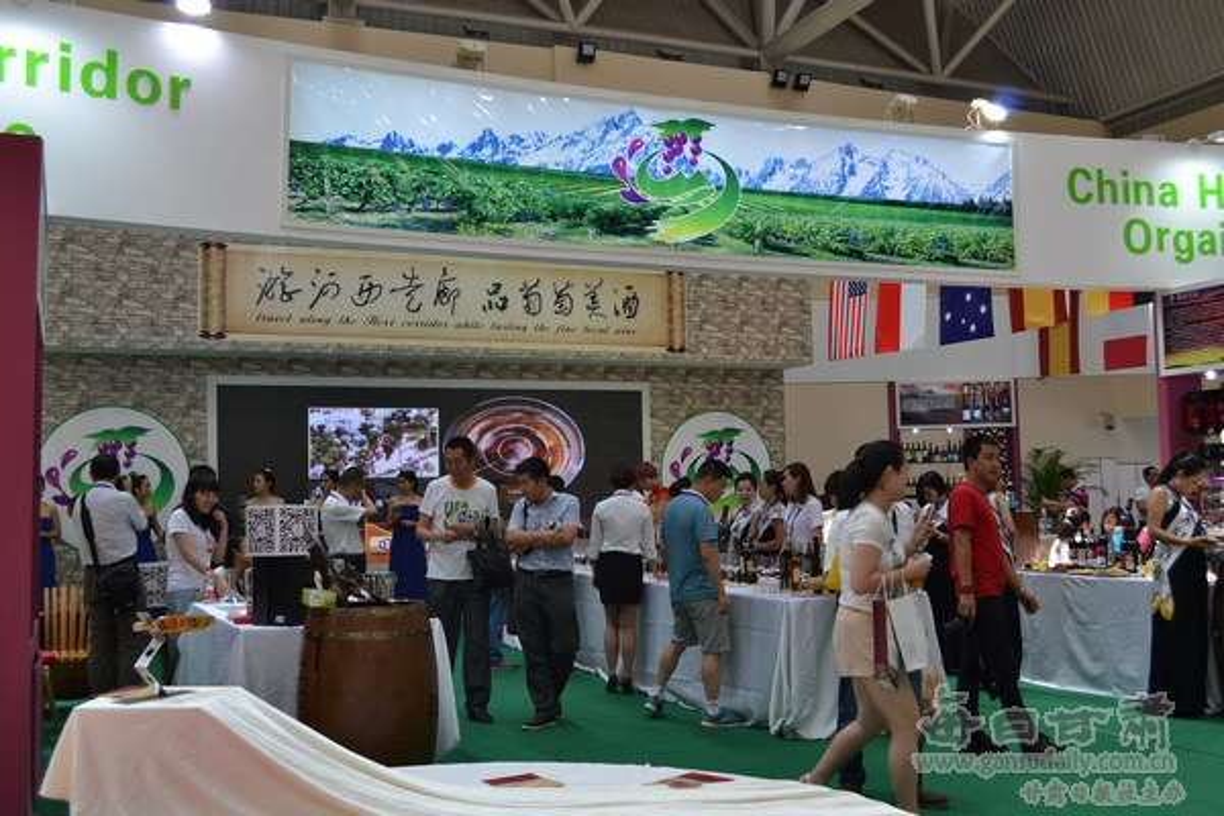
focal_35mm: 36
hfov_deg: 53.1
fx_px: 1224
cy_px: 408
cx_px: 612
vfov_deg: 36.9
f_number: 5.6
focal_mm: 24
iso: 320
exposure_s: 1/125
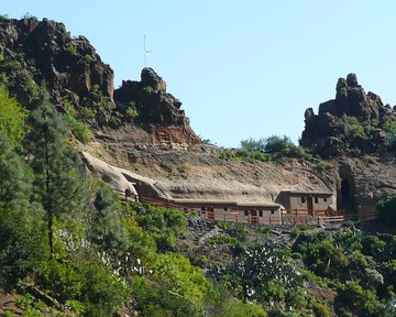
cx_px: 240
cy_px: 242
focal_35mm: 177
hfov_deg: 10.9
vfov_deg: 8.7
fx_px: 2074
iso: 100
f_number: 4
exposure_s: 1/200
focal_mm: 18.4
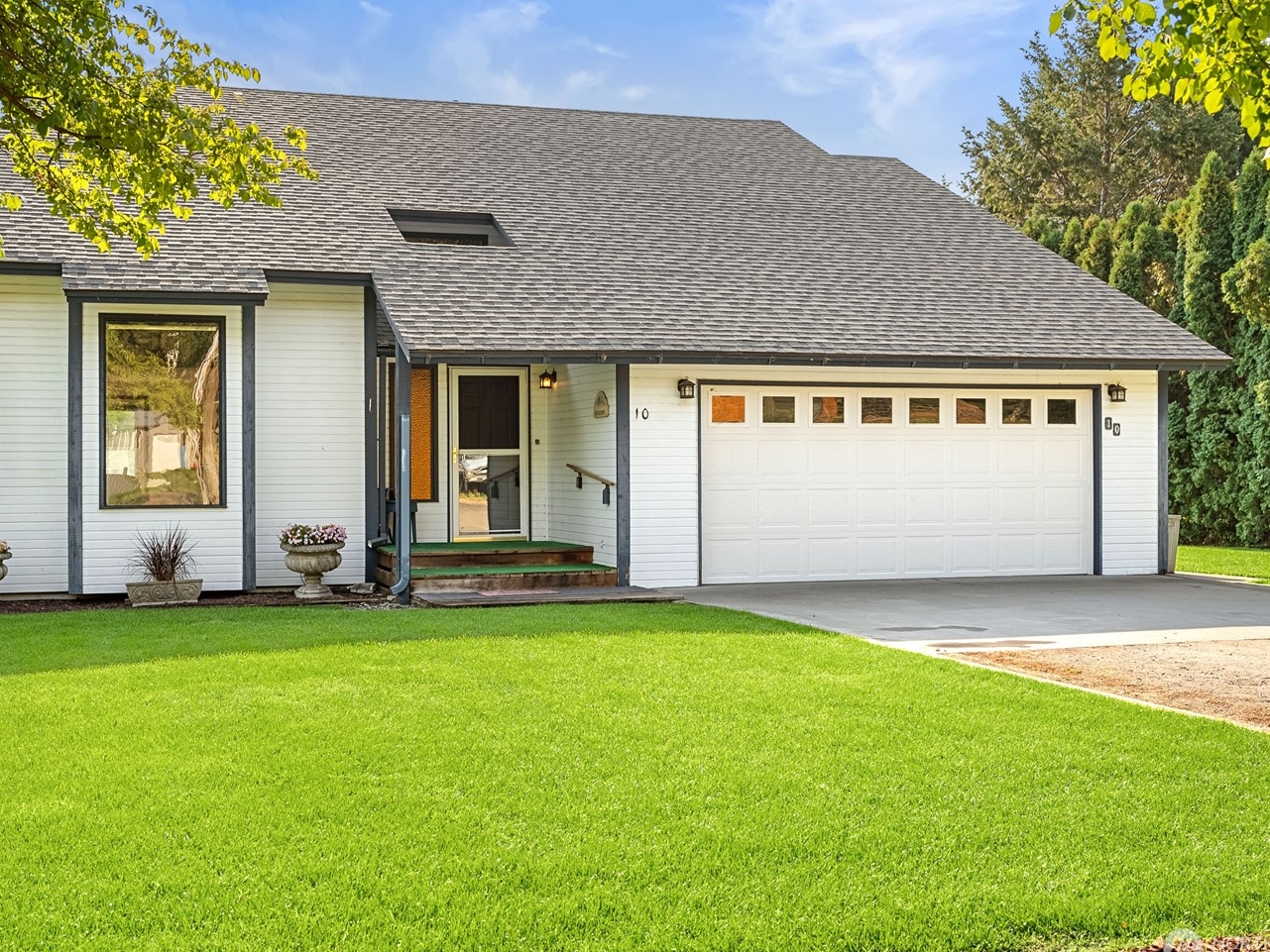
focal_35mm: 42
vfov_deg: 34.2
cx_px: 518
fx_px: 1546
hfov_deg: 44.5
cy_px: 434
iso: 100
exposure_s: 1/125
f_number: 5
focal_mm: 33.1
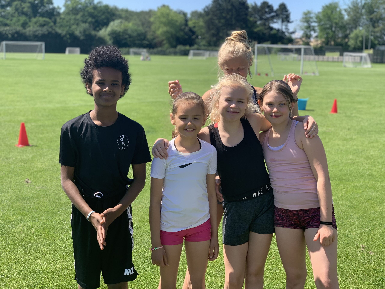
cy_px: 144
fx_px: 578
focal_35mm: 52
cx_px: 192
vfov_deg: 28.0
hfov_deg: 36.8
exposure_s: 1/448
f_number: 2.4
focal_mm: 6
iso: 16
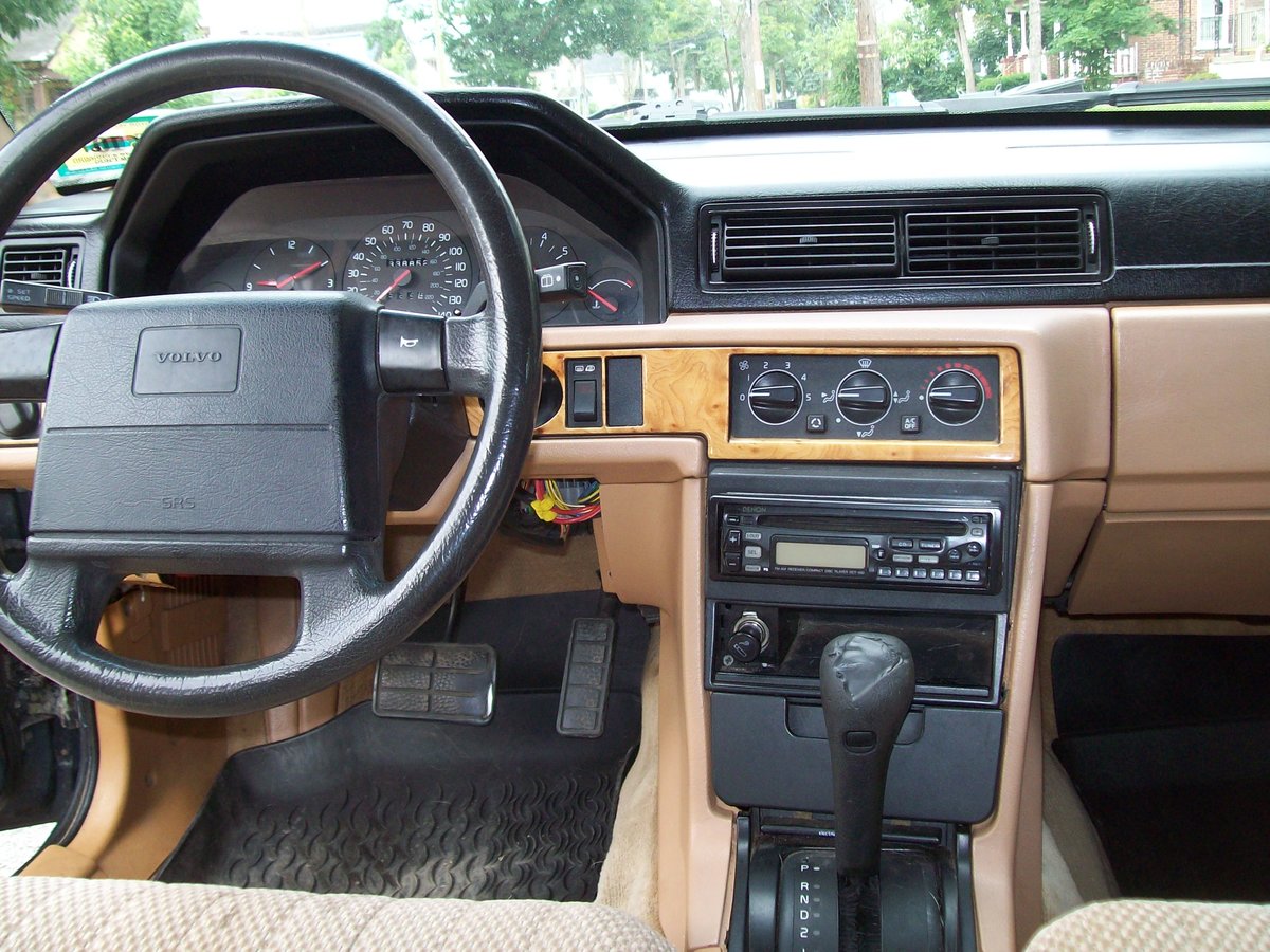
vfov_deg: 39.7
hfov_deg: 51.4
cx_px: 635
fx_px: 1321
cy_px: 476
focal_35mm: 36
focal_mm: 6
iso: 80
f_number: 2.7
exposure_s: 1/64
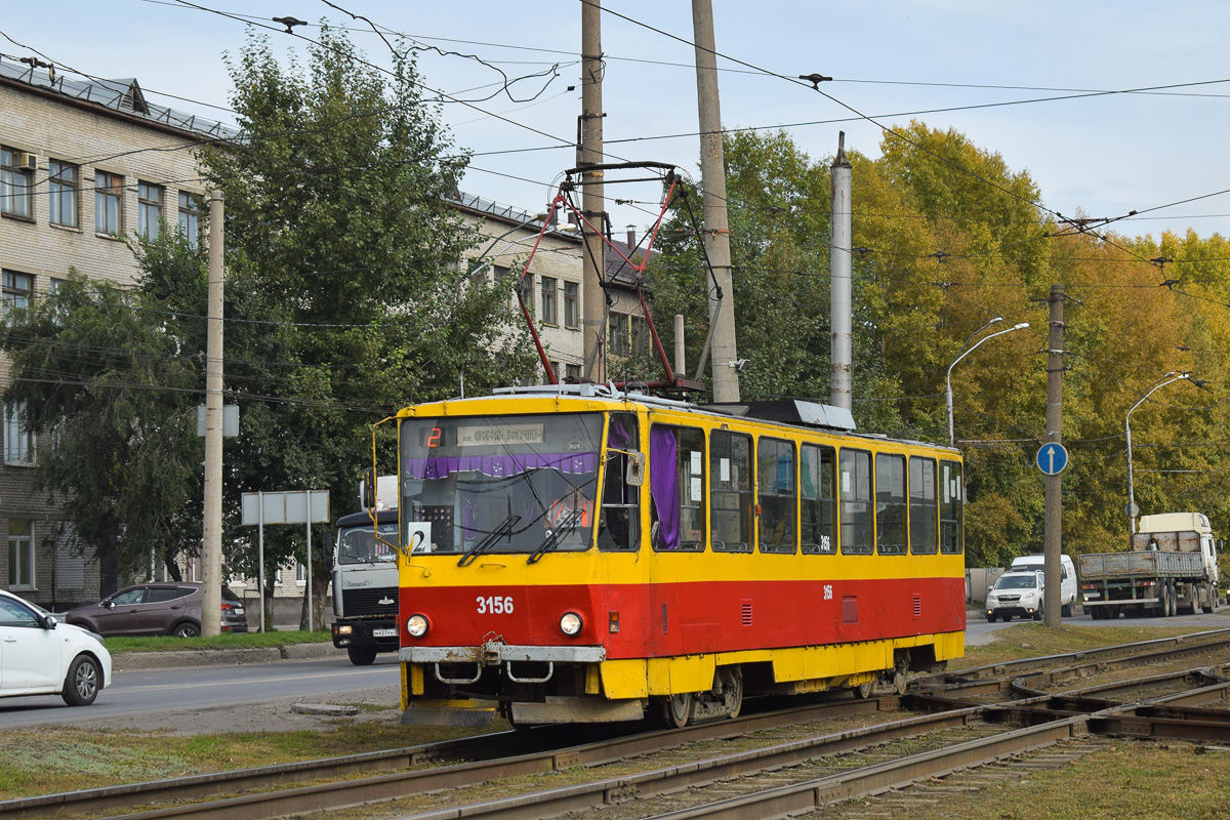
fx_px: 2819
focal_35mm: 82
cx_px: 615
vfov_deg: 16.6
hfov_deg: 24.6
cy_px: 410
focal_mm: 55
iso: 200
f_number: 6.3
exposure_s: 1/800
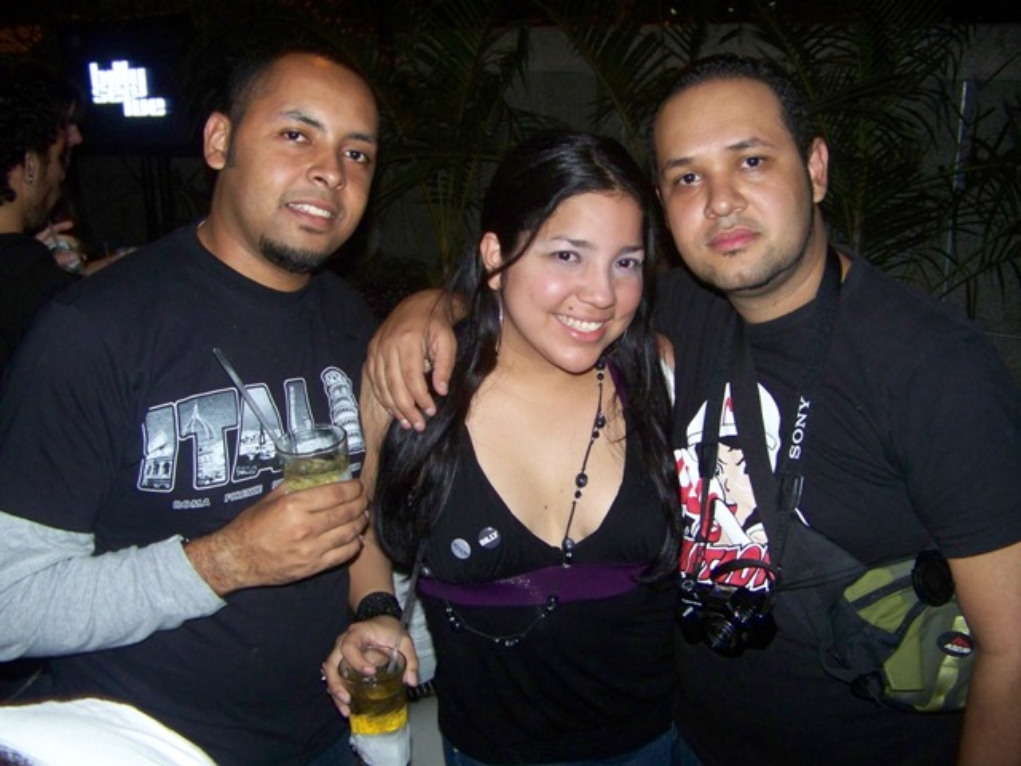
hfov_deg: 51.4
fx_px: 1062
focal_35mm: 36
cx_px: 510
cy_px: 383
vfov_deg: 39.7
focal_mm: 5.85
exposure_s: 1/30
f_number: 2.8
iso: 200
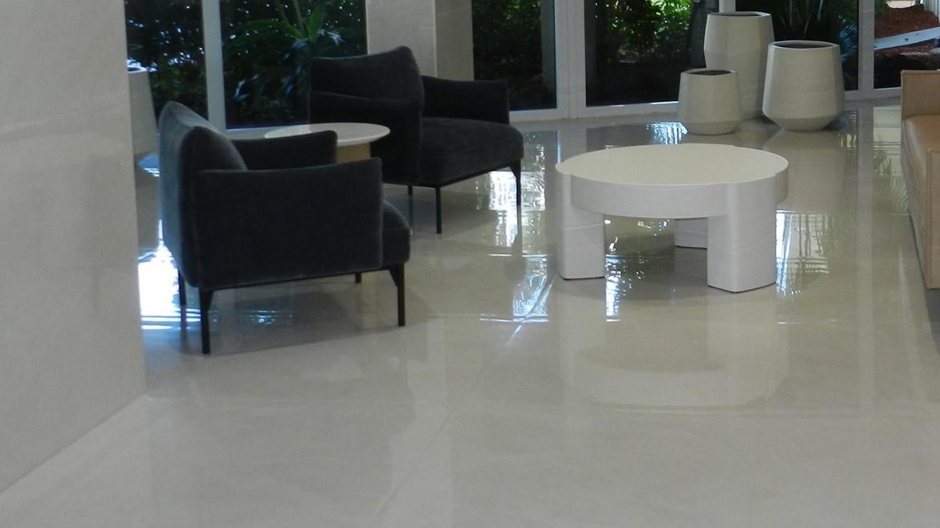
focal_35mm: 53
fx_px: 1321
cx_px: 710
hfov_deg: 38.1
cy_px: 94
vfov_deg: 22.3
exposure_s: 1/30
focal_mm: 5
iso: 200
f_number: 3.6
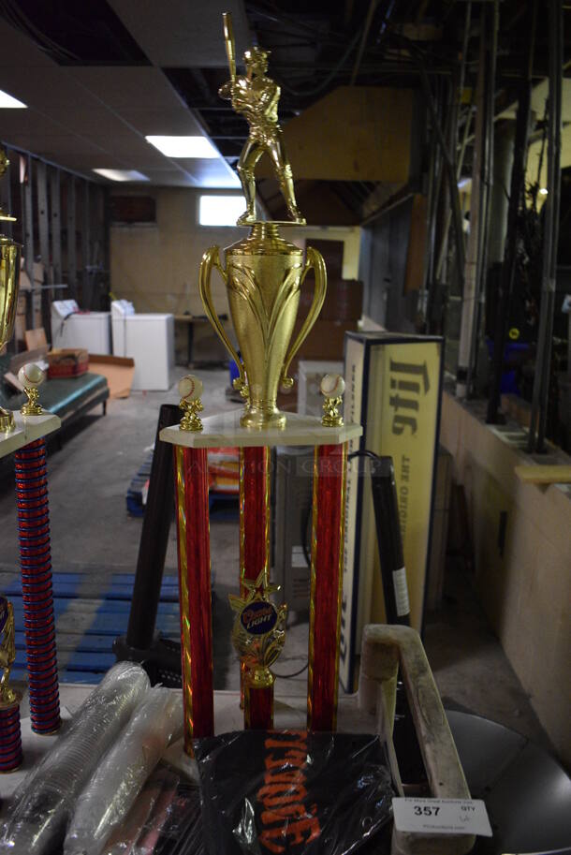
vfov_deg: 61.9
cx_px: 286
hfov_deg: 43.7
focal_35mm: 30
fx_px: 713
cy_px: 428
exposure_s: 1/30
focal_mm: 20
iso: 3200
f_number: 3.8
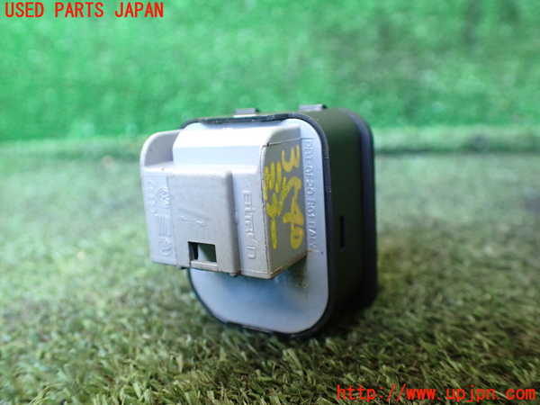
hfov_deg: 60.0
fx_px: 468
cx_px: 270
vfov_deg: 46.8
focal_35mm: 30
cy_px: 202
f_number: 2.3
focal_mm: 5.4
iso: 800
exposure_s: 1/80
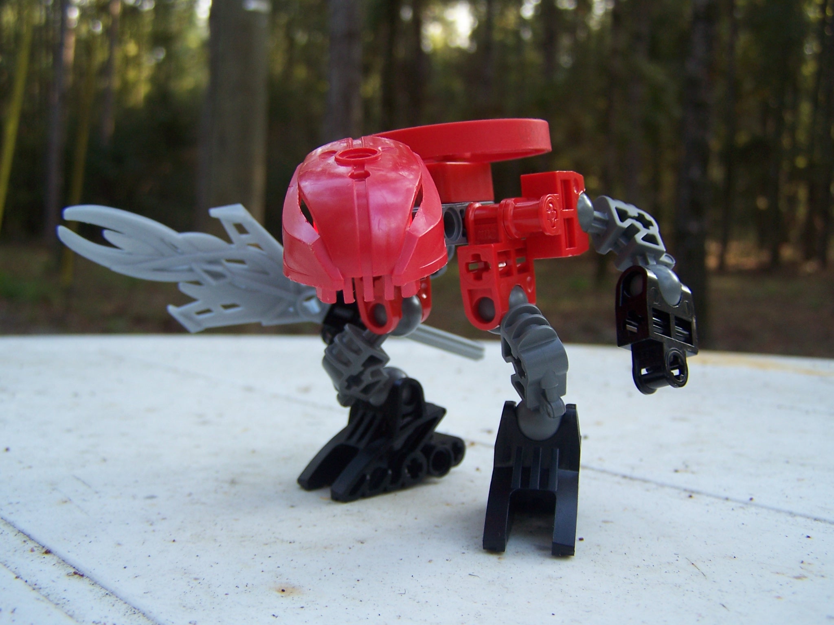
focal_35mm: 38
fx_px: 916
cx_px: 417
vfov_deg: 37.7
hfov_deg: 49.0
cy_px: 312
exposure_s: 1/90
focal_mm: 6.3
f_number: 2.8
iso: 80
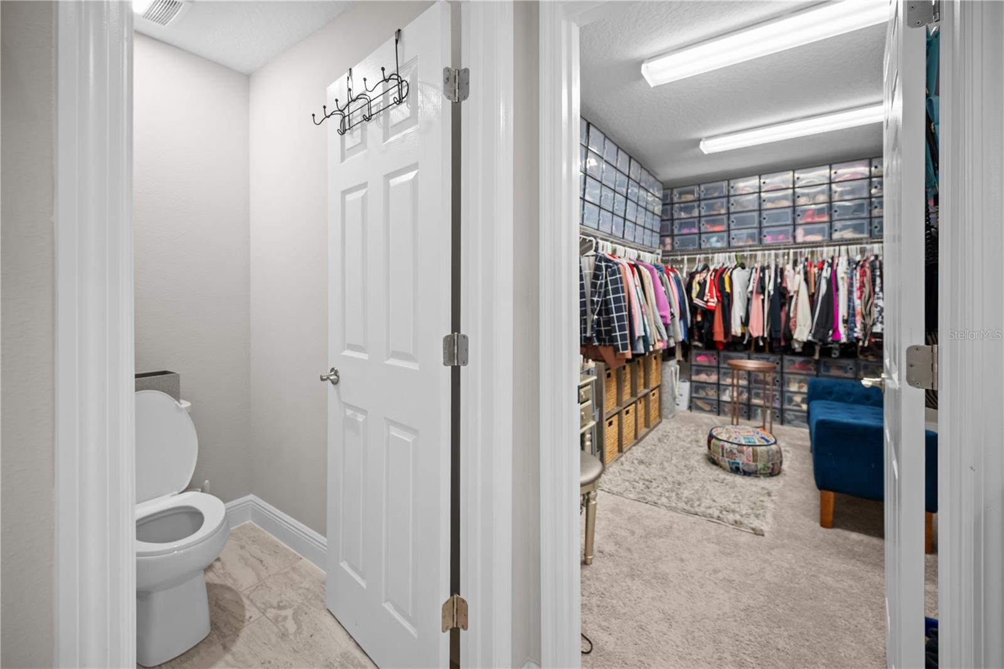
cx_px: 502
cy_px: 334
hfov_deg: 104.3
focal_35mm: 14
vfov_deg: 81.2
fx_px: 390
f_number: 4
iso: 100
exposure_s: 1/4
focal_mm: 14
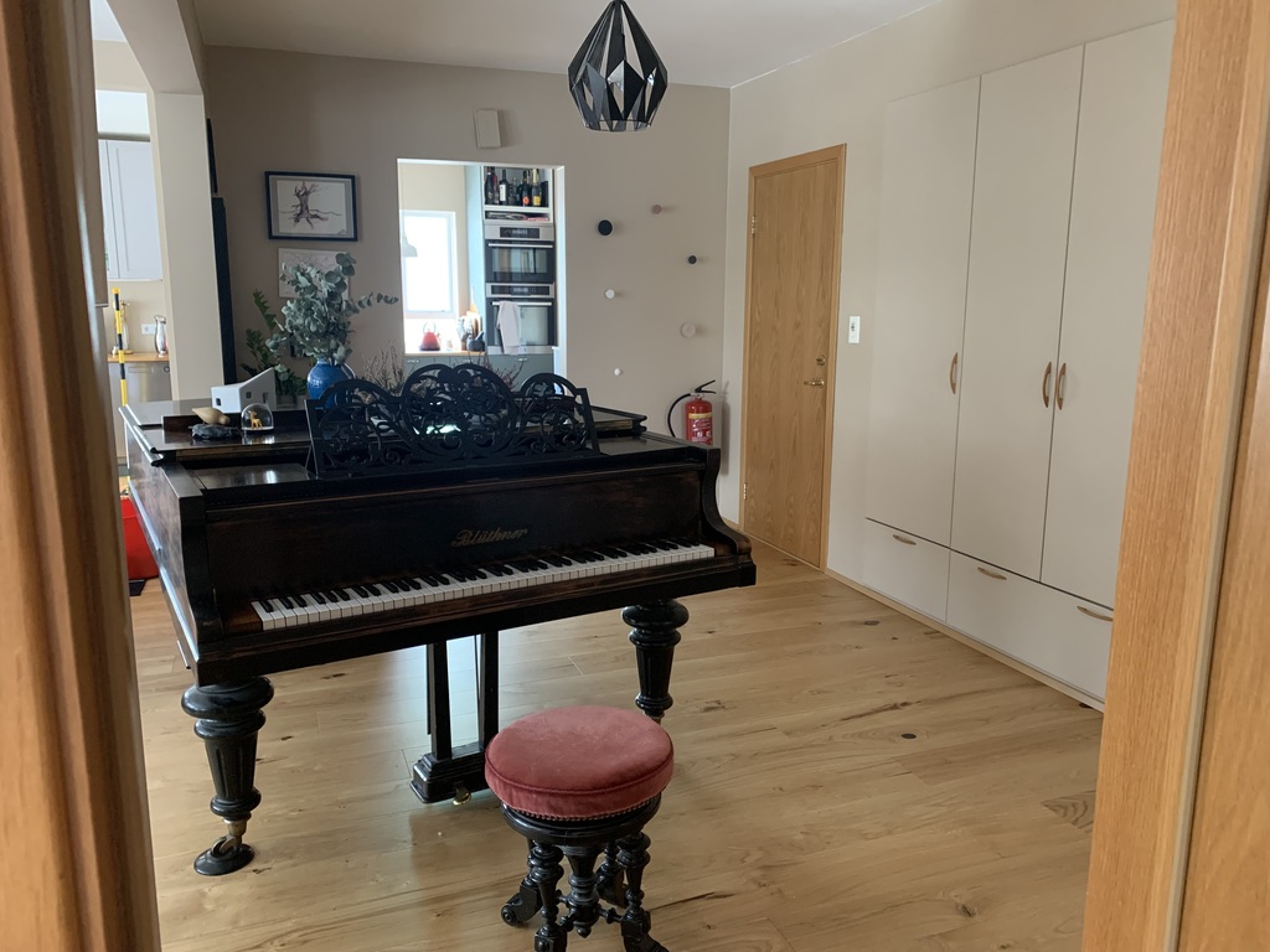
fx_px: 954
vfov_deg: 53.1
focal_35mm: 26
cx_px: 635
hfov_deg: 67.3
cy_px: 476
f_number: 1.8
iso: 400
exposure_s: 1/58
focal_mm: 4.25
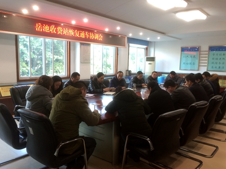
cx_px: 113
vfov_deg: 48.2
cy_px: 84
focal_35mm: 29
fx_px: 189
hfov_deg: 61.7
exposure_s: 1/30
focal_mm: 4.15
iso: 100
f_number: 2.2
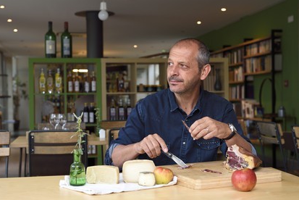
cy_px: 100
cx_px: 148
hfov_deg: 31.9
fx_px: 524
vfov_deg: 21.6
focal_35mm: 63
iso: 800
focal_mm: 62
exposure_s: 1/60
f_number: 5.6
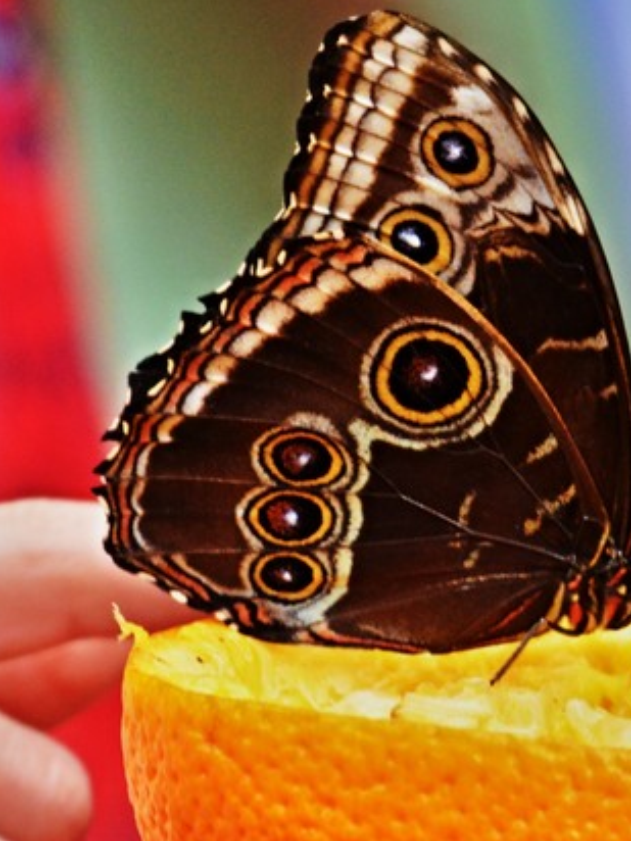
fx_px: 20367
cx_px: 415
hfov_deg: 1.8
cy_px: 437
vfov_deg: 2.4
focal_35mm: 838
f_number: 11
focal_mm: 300
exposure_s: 1/30
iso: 2200
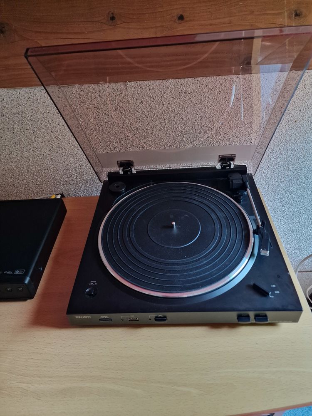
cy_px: 208
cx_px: 156
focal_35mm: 23
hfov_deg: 58.9
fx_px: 276
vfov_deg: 73.9
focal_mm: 6.4
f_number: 1.8
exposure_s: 1/25
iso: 640
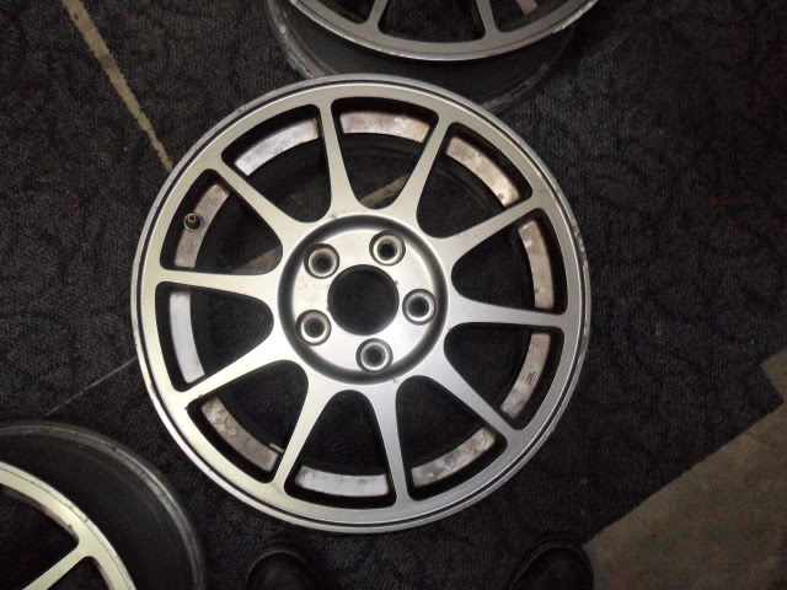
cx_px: 394
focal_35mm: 27
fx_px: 614
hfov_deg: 65.3
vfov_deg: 51.4
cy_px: 295
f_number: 3.5
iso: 400
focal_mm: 4.9
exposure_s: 1/20
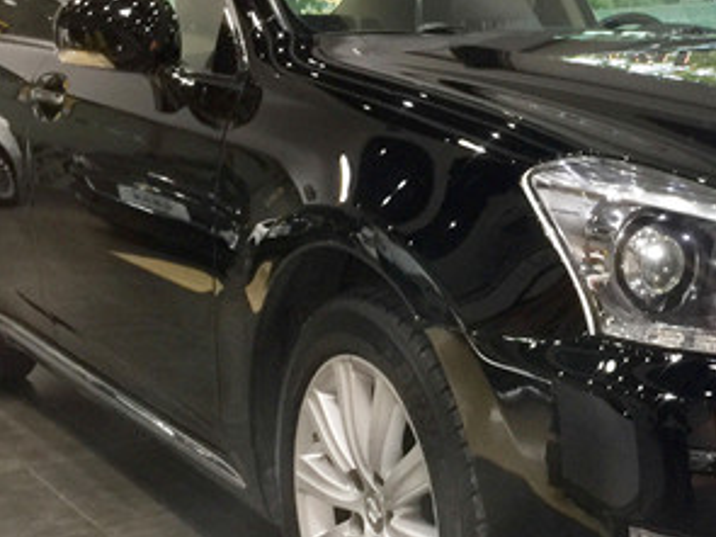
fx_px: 1303
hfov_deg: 29.5
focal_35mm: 63
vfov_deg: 23.3
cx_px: 638
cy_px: 245
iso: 64
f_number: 2.2
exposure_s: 1/33
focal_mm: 4.15
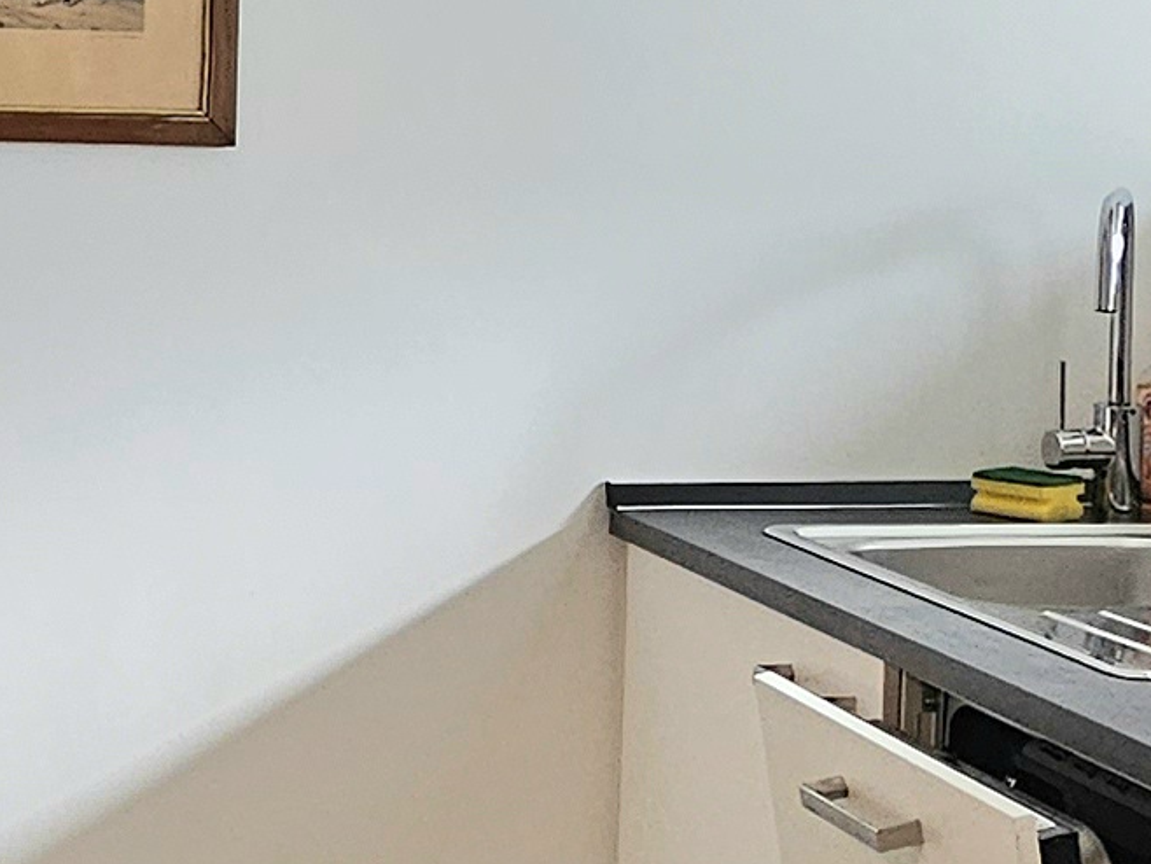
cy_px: 259
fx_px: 2628
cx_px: -35
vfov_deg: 18.6
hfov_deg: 23.5
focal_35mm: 79
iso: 80
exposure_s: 1/100
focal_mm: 2.2
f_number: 2.2
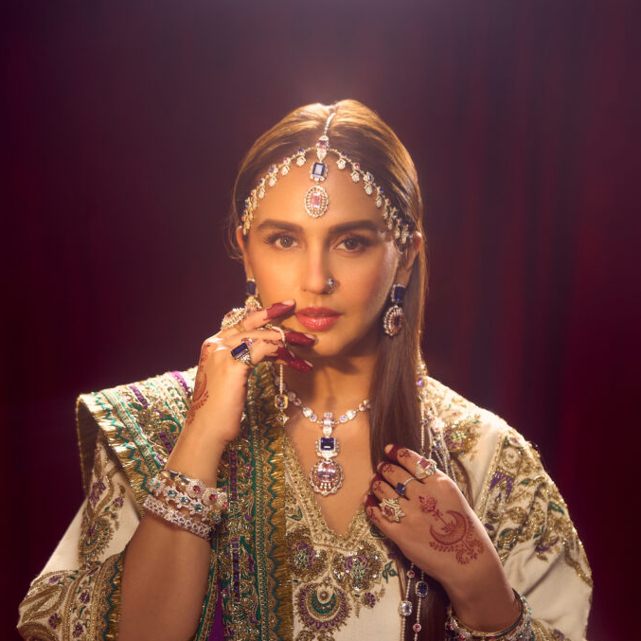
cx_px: 320
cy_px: 450
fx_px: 1886
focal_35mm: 90
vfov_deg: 19.2
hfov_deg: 19.3
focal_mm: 70
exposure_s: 1/60
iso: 400
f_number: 2.8
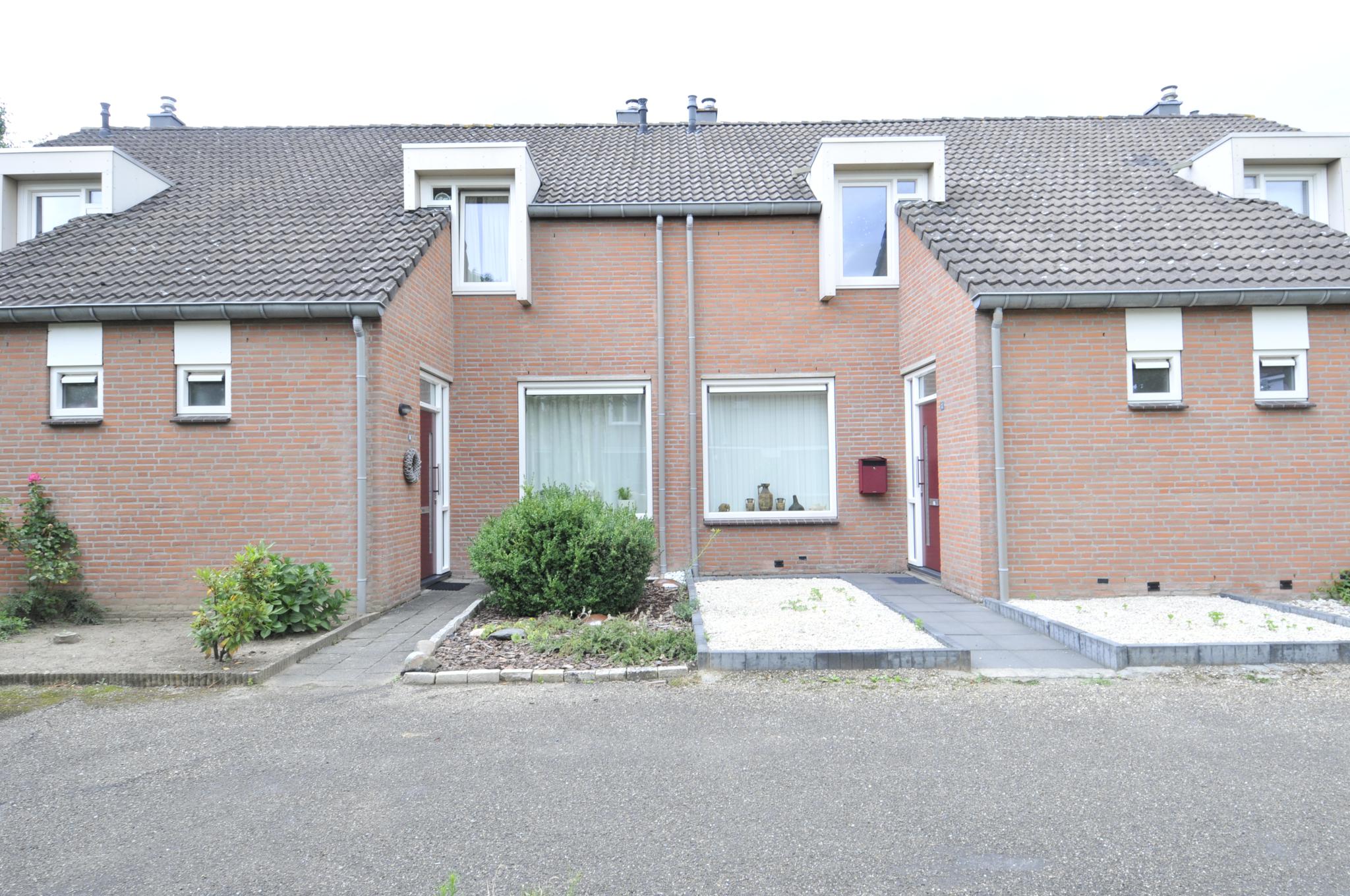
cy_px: 448
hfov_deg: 81.3
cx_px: 675
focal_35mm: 21
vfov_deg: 59.4
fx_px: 786
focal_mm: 14
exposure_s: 1/100
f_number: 9
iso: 400
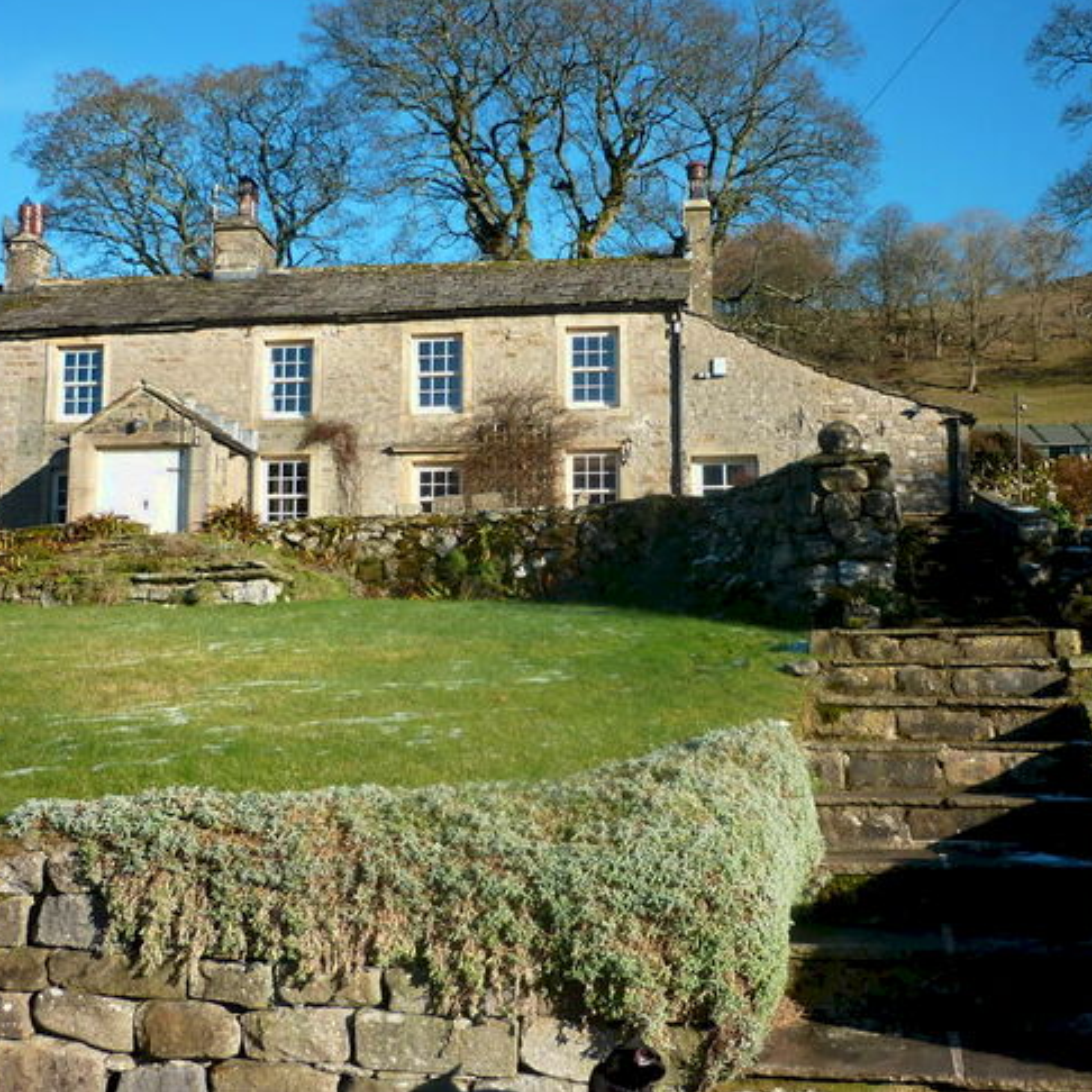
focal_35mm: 42
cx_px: 575
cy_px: 507
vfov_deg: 40.0
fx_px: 1499
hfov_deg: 40.0
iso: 80
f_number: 2.8
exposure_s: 1/800
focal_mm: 5.5
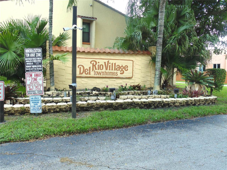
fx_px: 223
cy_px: 85
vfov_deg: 41.8
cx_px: 114
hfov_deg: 54.0
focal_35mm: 34
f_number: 3.4
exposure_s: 1/160
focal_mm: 6.2
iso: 80
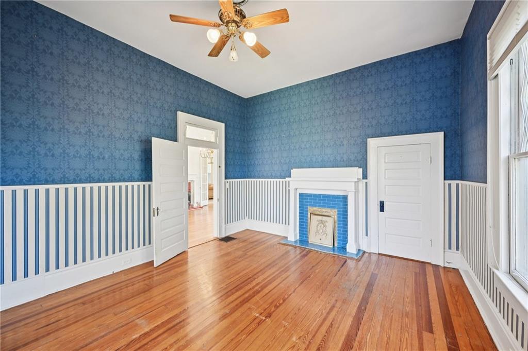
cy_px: 176
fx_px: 205
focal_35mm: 14
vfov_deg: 81.1
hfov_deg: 104.3
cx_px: 264
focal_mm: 14
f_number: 8
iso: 1000
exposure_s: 1/15
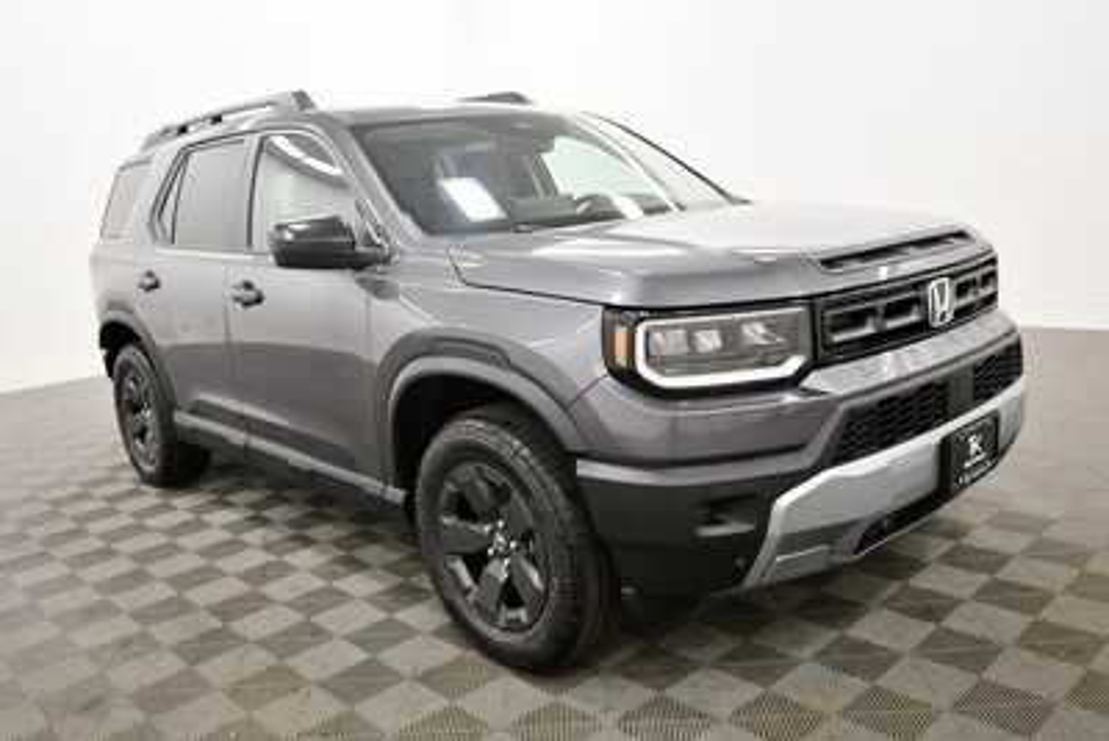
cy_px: 370
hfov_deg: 61.9
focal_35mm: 30
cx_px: 554
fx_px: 924
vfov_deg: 43.6
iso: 1800
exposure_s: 1/125
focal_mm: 20
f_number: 5.6
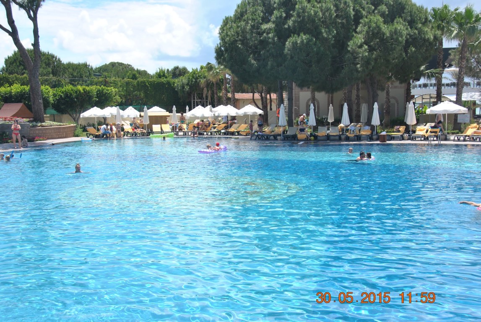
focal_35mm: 48
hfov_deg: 41.1
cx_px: 240
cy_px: 161
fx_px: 642
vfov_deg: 28.2
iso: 100
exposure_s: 1/250
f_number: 8
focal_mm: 32
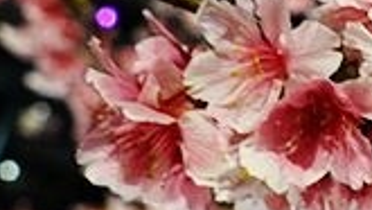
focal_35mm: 99
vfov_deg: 12.2
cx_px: 672
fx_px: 977
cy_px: 60
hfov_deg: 17.5
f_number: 2.8
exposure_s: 1/20
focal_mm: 9
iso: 800
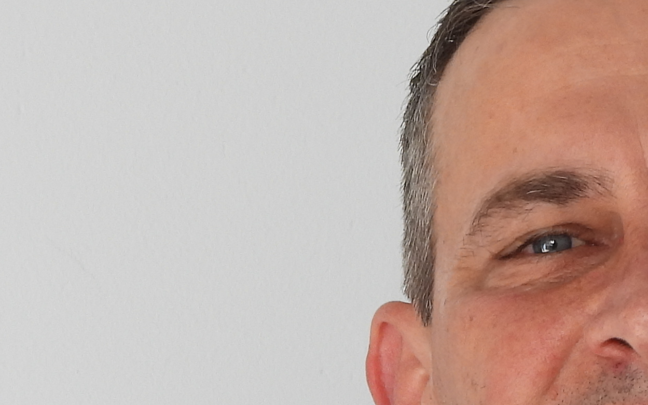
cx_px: 583
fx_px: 9326
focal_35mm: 528
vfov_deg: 2.5
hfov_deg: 4.0
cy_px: 525
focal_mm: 24.1
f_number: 4
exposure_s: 1/60
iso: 125
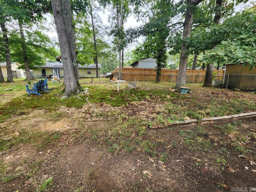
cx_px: 128
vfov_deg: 89.9
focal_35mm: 13
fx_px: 96
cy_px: 96
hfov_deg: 106.2
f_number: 2.2
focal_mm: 2.2
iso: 64
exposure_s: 1/120
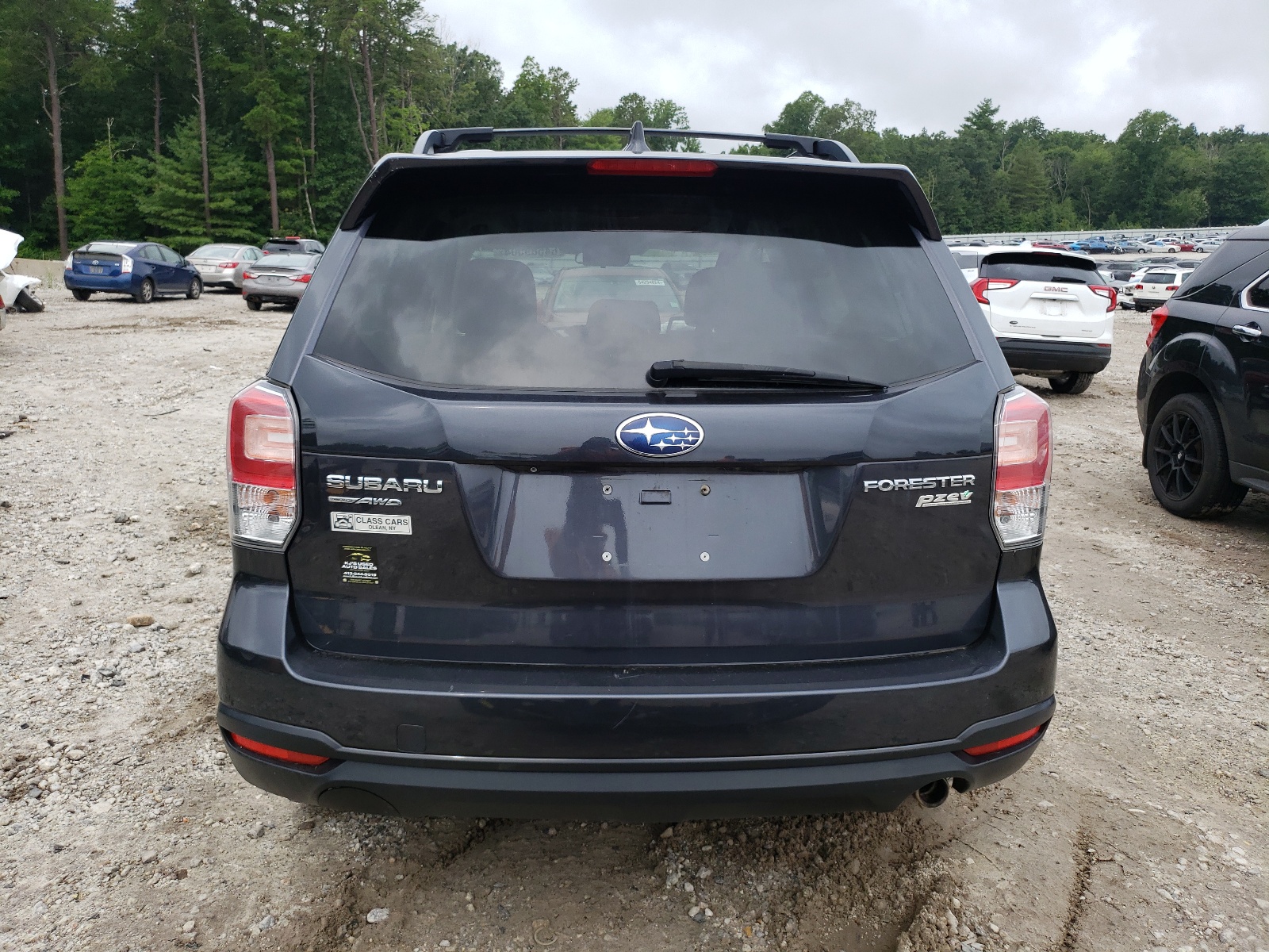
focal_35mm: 26
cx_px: 634
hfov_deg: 67.3
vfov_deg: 53.1
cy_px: 476
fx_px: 953
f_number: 1.5
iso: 50
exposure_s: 1/1111
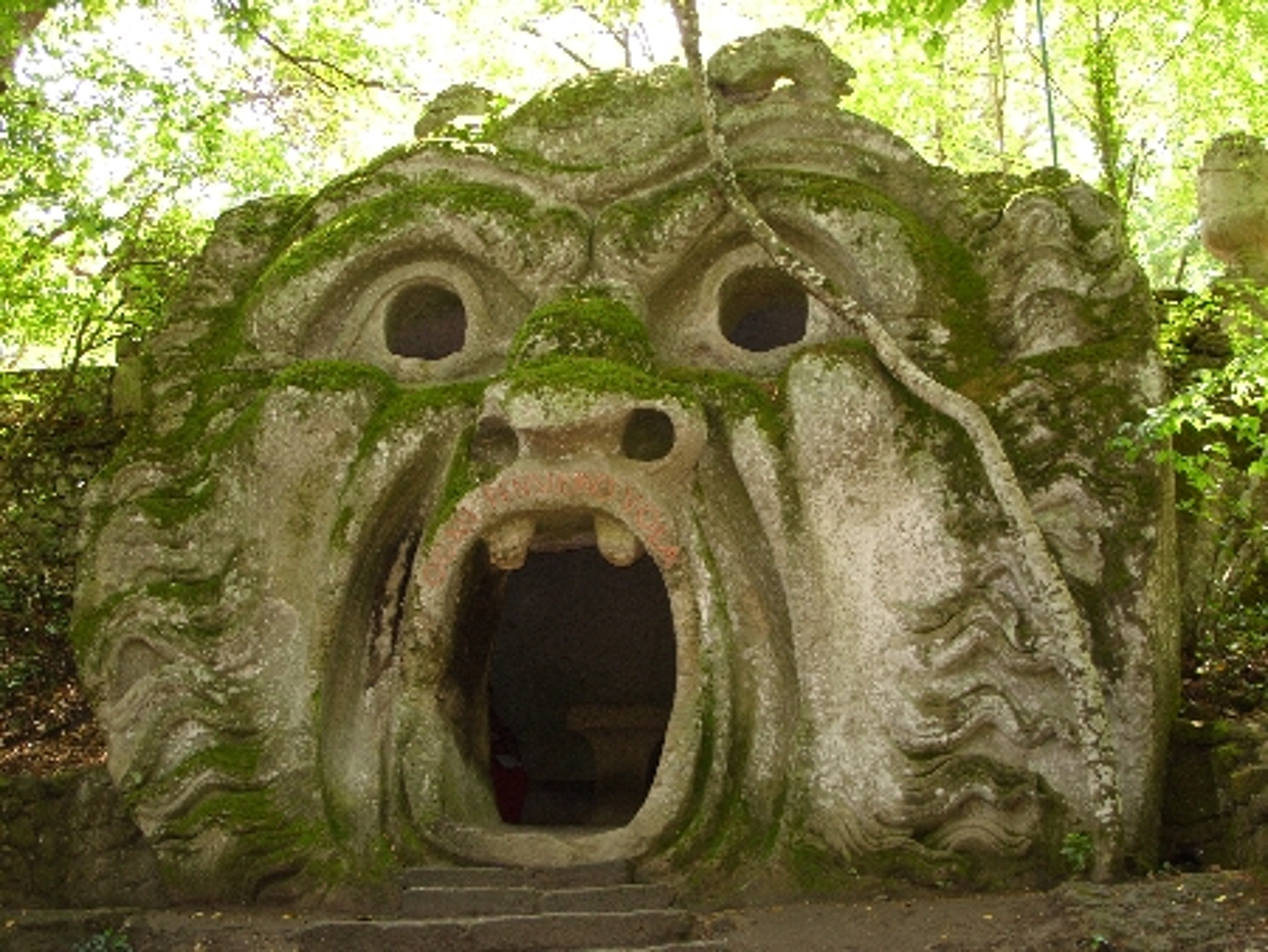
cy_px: 476
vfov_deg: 30.3
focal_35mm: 48
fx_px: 1759
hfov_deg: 39.6
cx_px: 634
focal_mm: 9.87
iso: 100
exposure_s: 1/42
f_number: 3
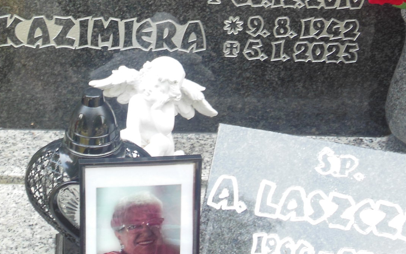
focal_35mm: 112
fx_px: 1239
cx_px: 182
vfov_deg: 11.5
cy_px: -26
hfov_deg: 18.6
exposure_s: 1/100
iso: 125
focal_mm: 8.9
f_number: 4
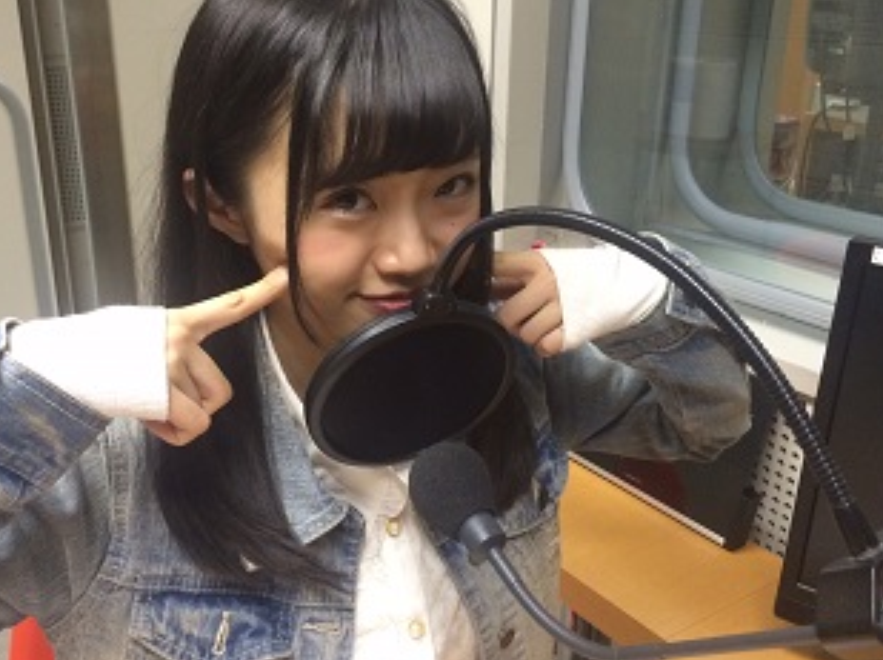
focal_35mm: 38
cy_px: 336
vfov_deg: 37.6
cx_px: 404
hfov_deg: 49.0
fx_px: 968
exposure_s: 1/33
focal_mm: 4.15
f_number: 2.2
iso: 250
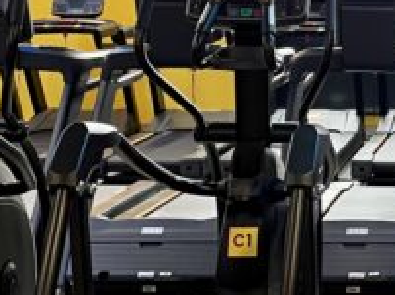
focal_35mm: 103
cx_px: 549
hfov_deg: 17.6
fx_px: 1174
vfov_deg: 14.2
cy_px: 12
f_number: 1.6
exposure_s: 1/49
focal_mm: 4.2
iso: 125
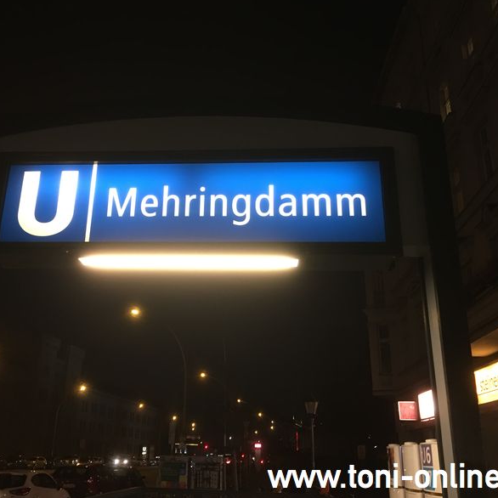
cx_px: 209
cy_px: 246
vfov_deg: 47.2
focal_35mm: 35
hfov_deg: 47.0
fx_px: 570
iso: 100
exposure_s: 1/10
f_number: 2.2
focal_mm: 4.15
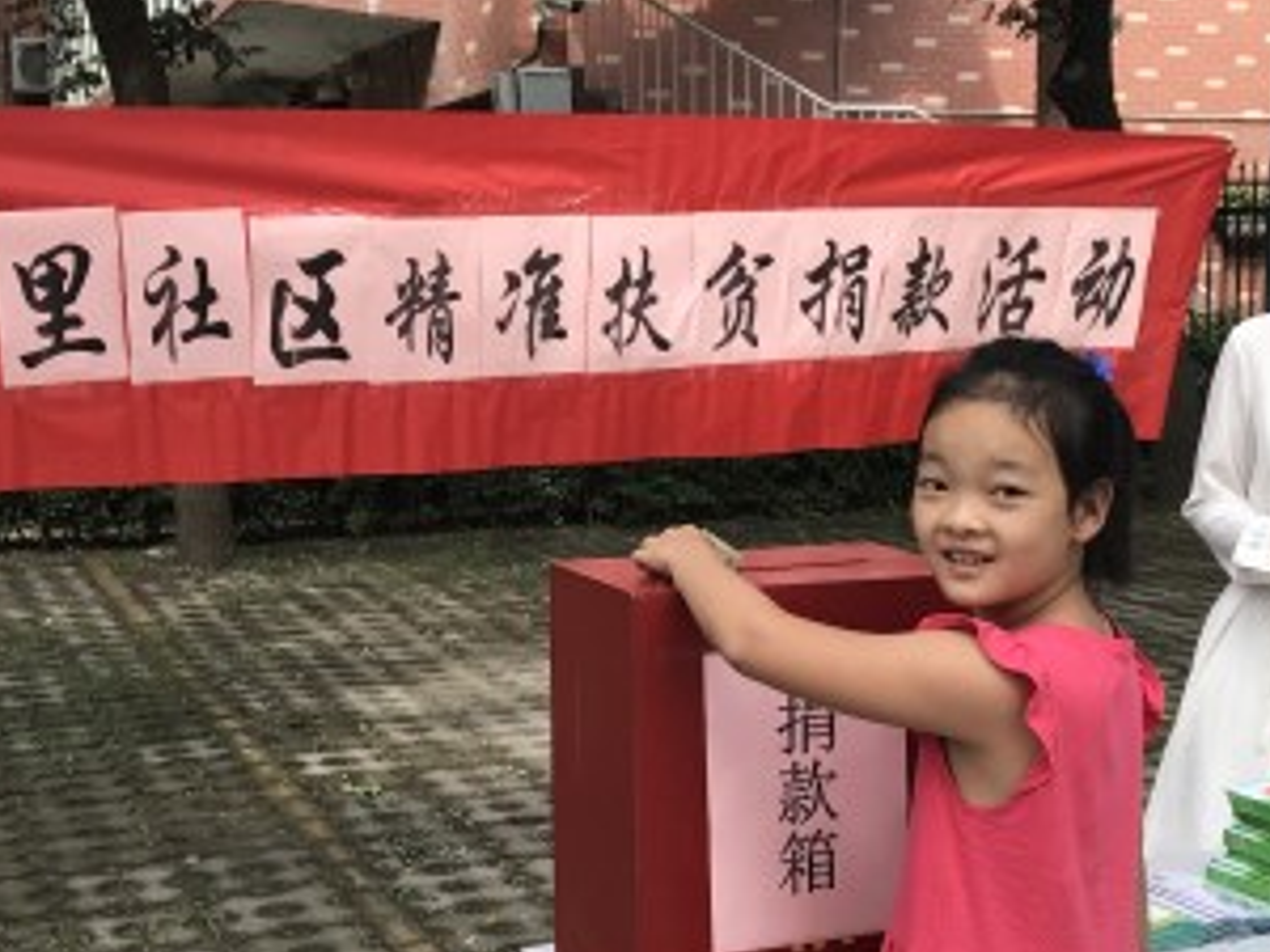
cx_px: 673
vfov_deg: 26.0
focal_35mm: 56
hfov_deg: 34.3
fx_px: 2055
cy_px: 597
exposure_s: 1/573
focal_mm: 3.99
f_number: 1.8
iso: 20
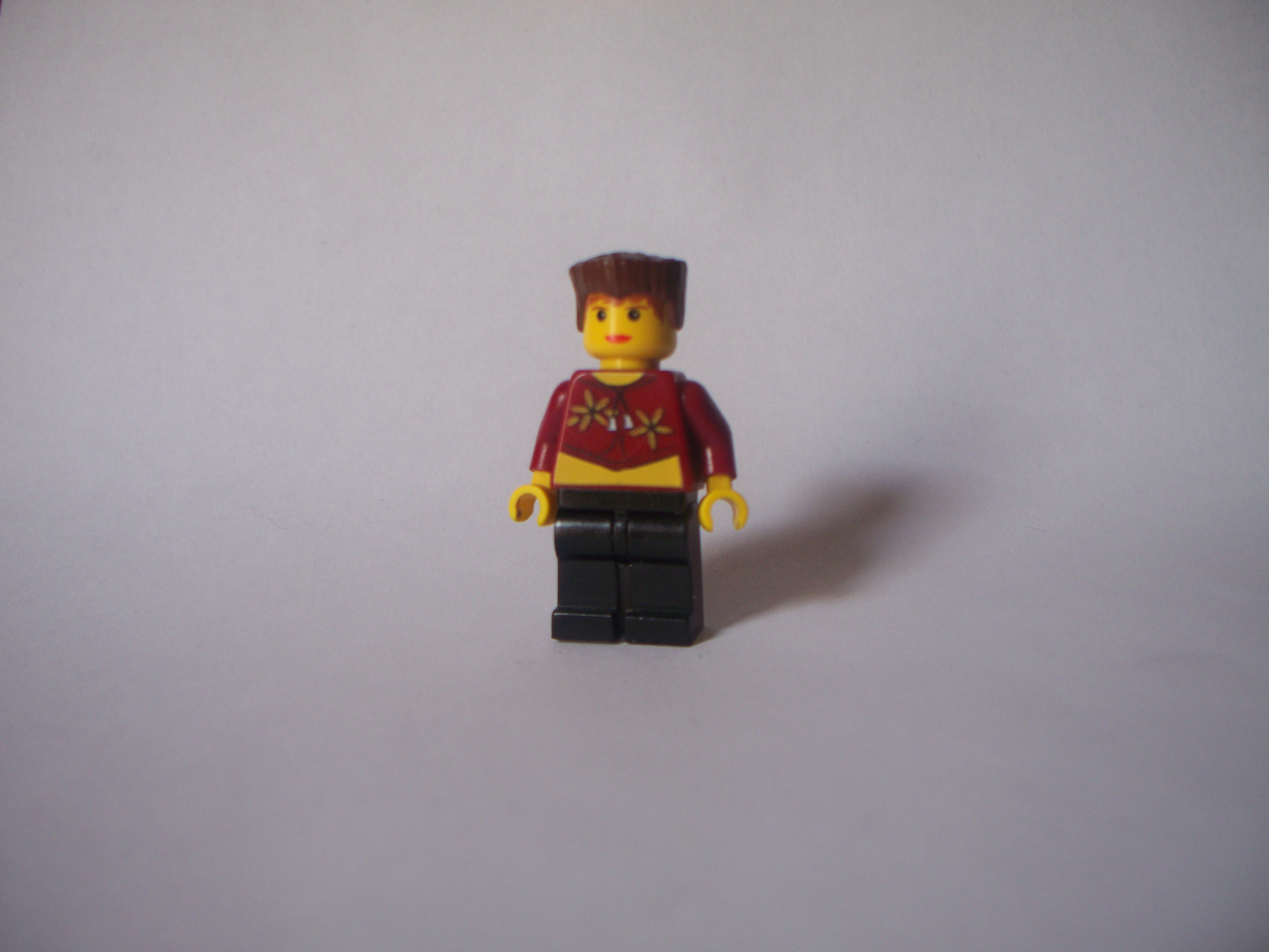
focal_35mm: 35
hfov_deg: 52.6
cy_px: 476
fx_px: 1283
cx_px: 634
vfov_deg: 40.7
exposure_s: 1/30
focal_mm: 7.54
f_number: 2.8
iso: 80
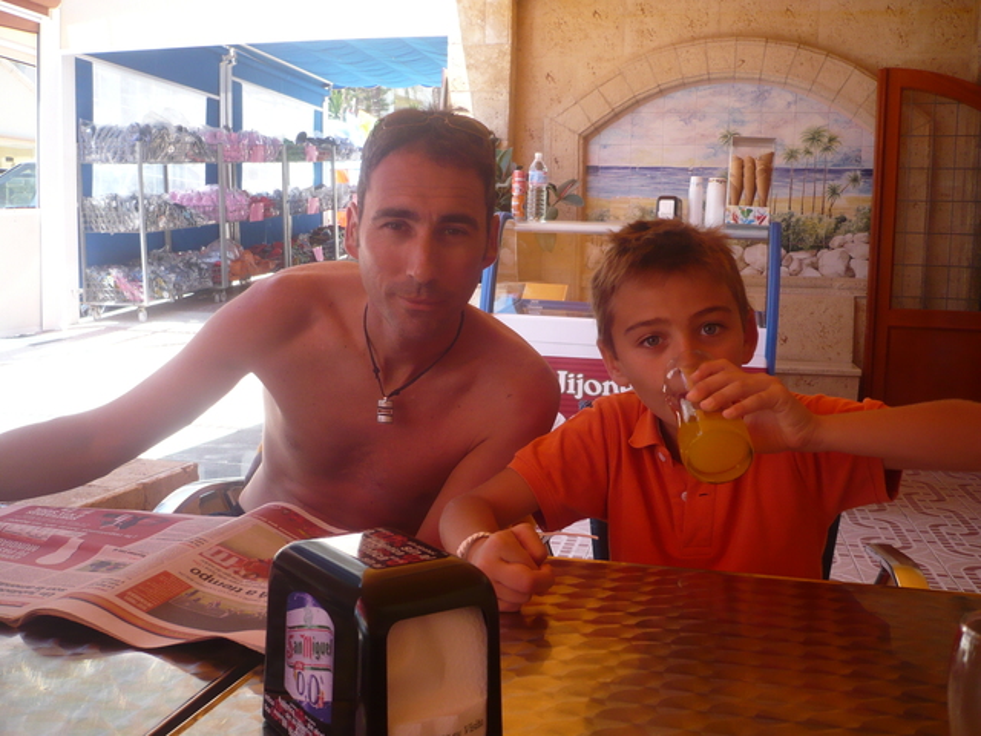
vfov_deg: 40.7
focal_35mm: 35
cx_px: 490
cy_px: 368
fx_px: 992
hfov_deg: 52.6
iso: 100
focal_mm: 5.8
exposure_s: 1/200
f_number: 2.8
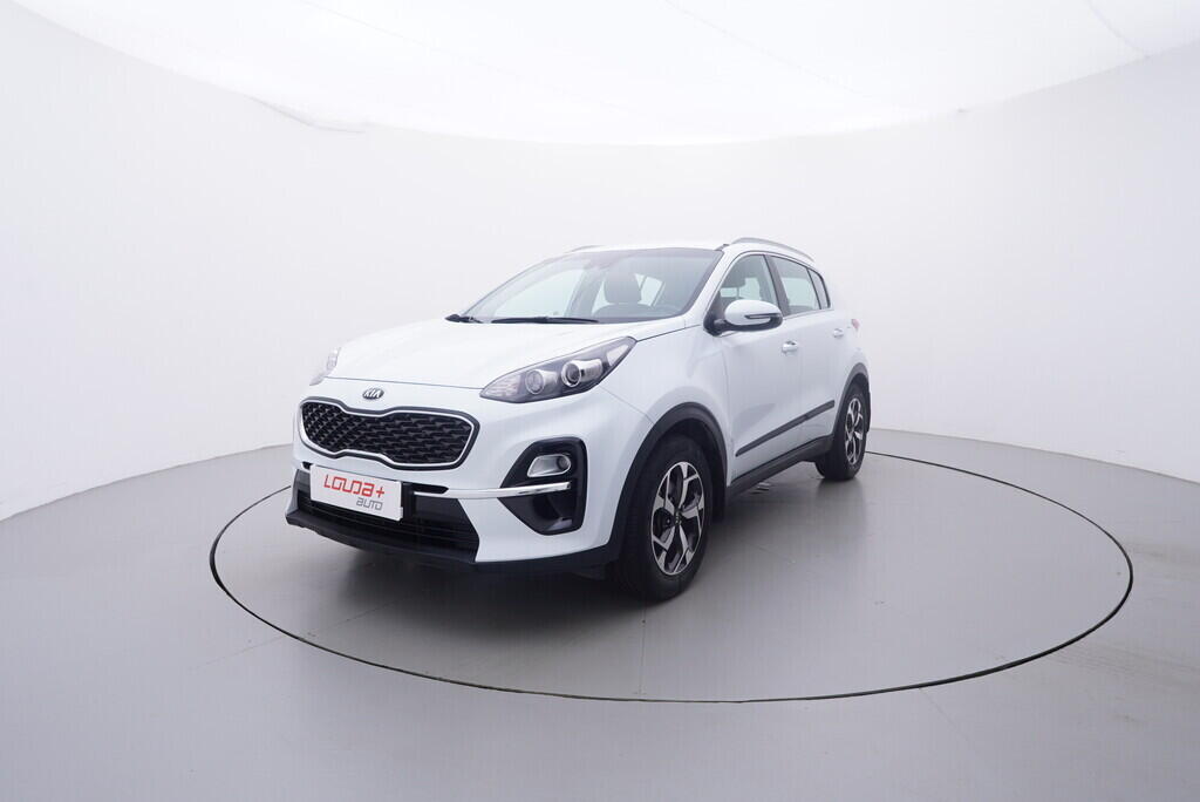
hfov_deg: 77.3
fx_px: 750
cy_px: 401
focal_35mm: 22
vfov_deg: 56.2
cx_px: 600
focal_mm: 15
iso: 200
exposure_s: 1/80
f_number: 5
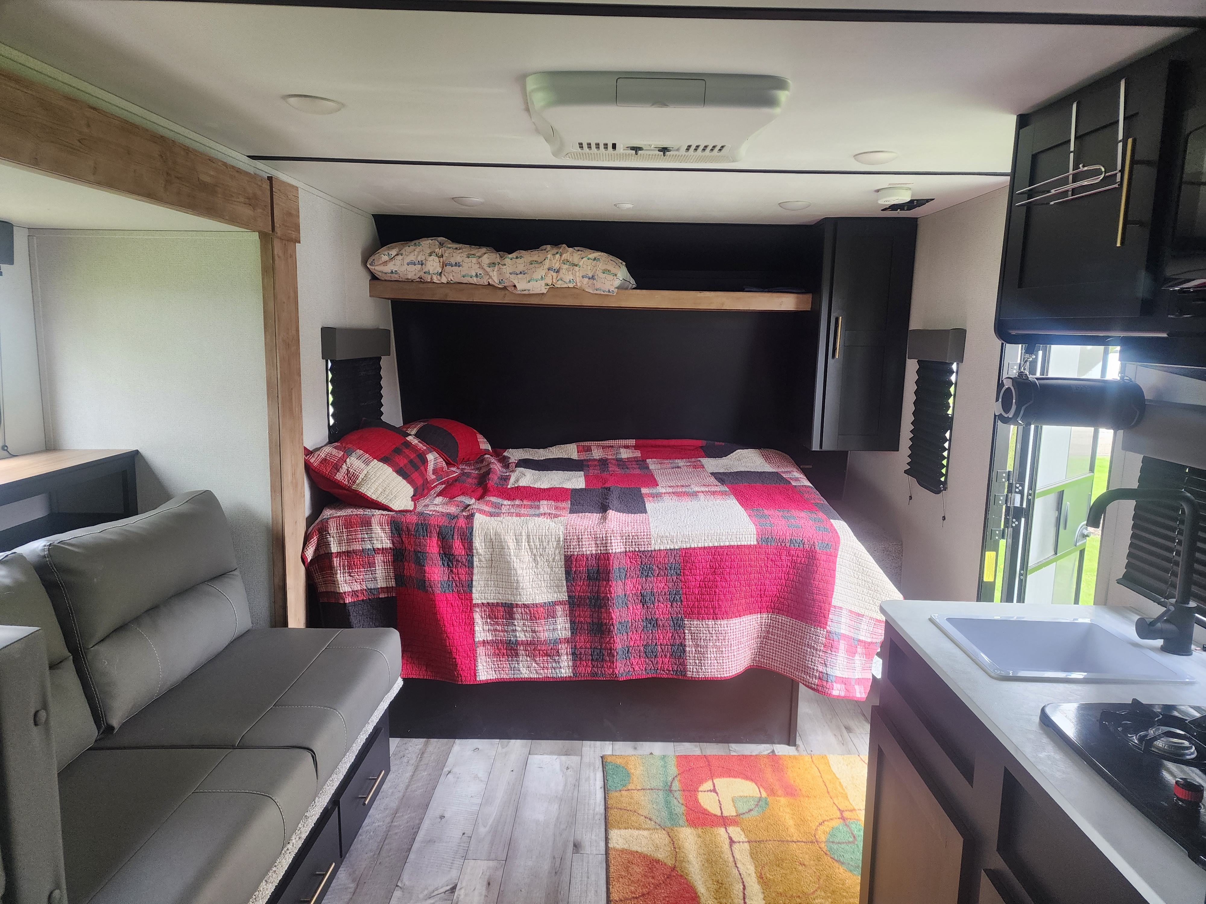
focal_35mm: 23
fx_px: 801
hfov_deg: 73.9
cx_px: 603
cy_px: 452
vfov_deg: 58.9
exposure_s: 1/120
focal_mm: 6.4
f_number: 1.8
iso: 160
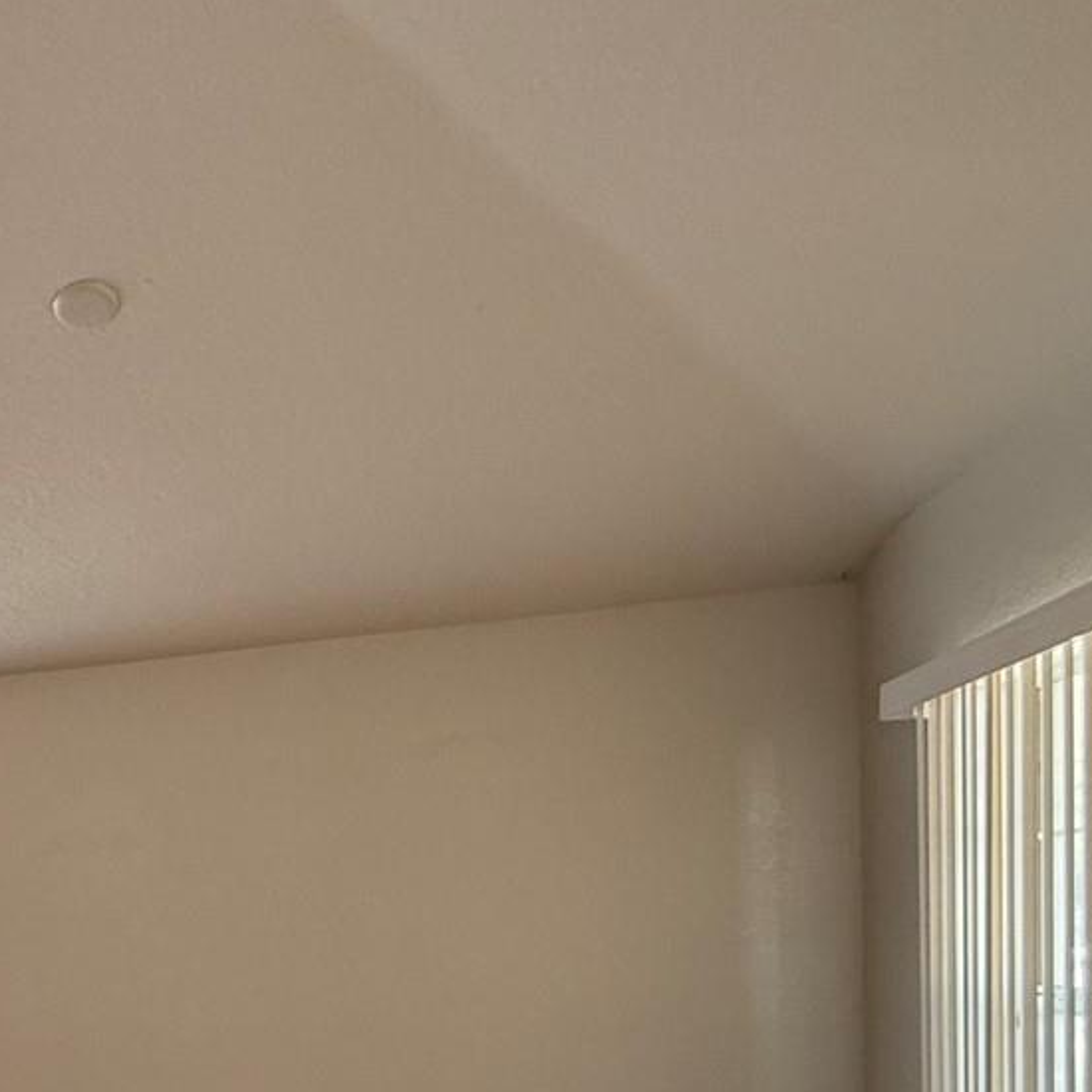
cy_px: 1017
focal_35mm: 36
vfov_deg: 41.7
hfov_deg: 40.5
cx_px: 10
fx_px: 1285
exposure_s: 1/94
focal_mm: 2.22
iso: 320
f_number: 2.2
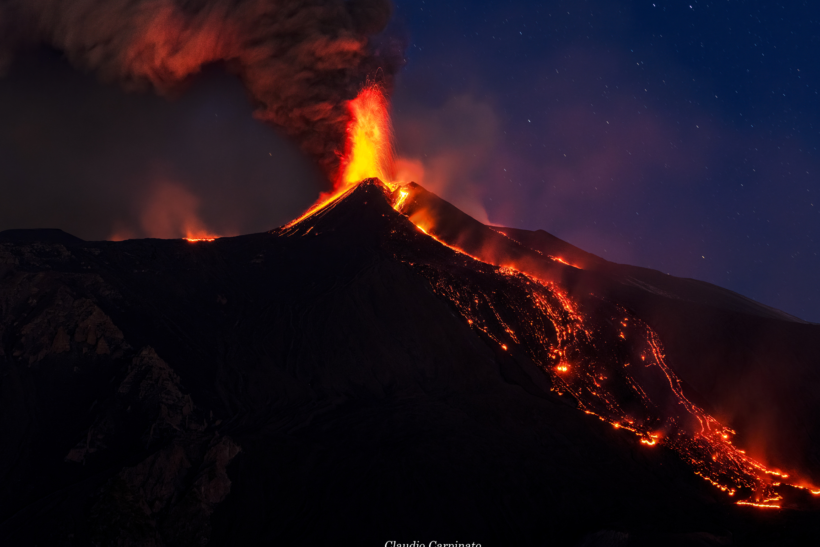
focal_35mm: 75
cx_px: 433
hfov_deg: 27.0
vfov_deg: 18.2
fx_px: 1708
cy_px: 276
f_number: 4
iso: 800
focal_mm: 70
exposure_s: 25
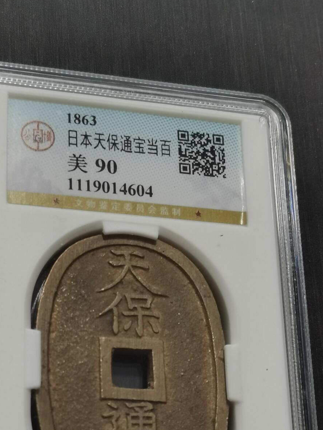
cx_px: 121
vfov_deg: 19.0
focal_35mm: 103
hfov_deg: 14.4
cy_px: 303
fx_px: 1281
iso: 64
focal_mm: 5.58
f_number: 1.8
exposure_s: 1/120
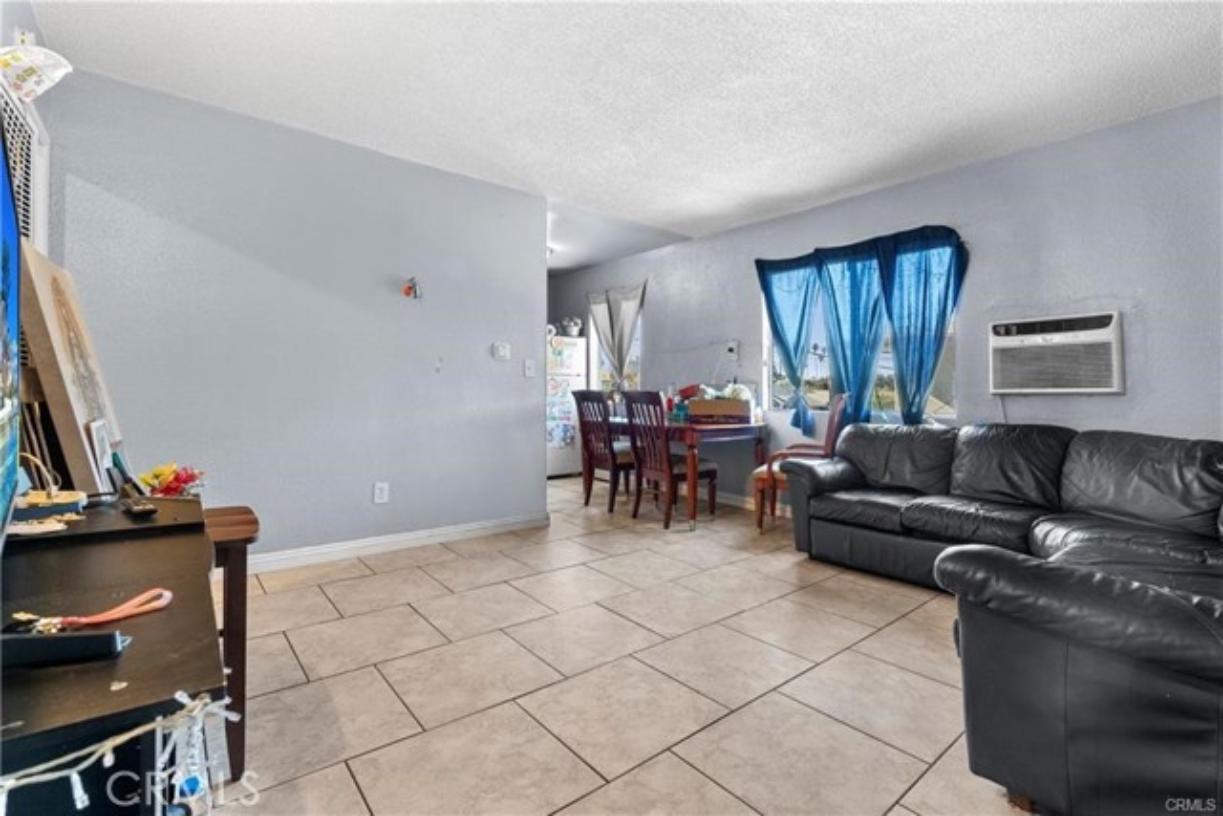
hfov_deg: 96.7
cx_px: 612
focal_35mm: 16
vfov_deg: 73.8
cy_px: 408
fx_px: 544
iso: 400
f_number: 8
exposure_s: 1.6
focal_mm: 16
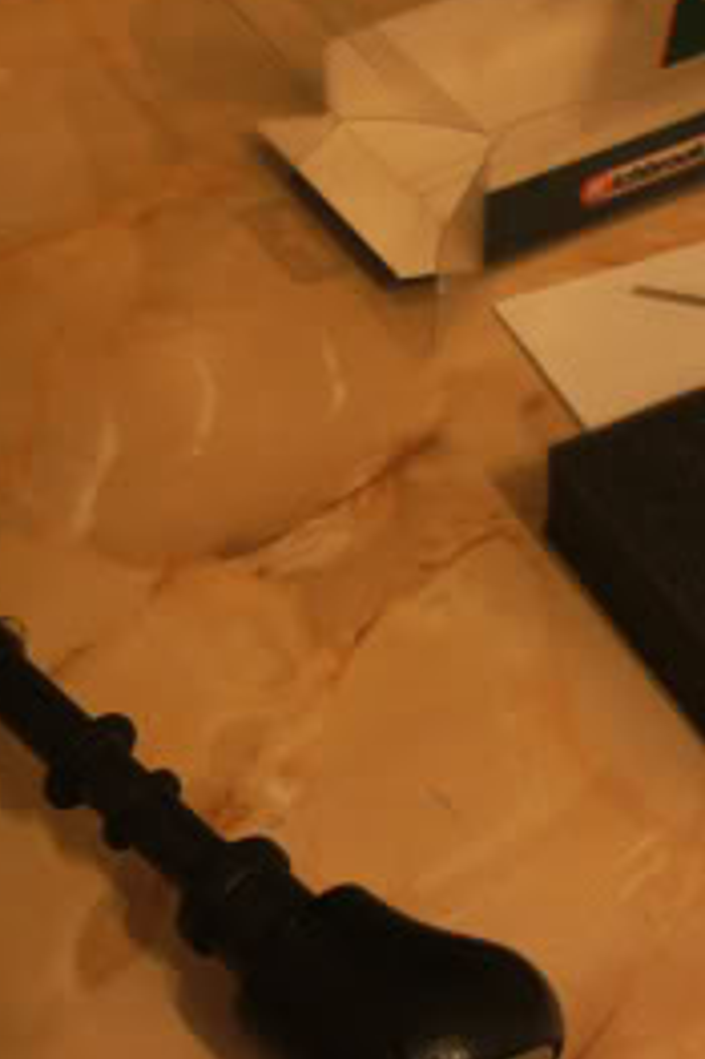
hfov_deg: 19.6
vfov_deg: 29.2
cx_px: 224
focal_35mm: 69
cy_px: 505
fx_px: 2036
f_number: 3.5
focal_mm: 19
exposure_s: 1/30
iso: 1000
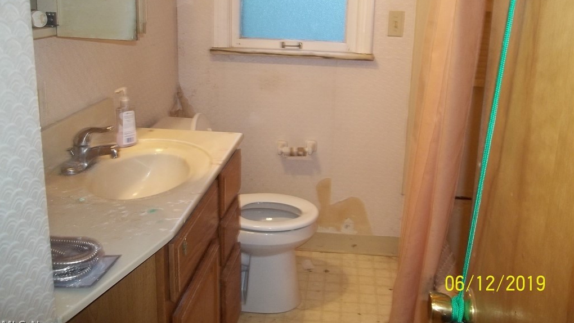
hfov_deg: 56.6
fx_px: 533
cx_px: 286
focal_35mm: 35
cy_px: 119
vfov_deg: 33.5
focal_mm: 5.7
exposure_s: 1/30
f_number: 2.9
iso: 160
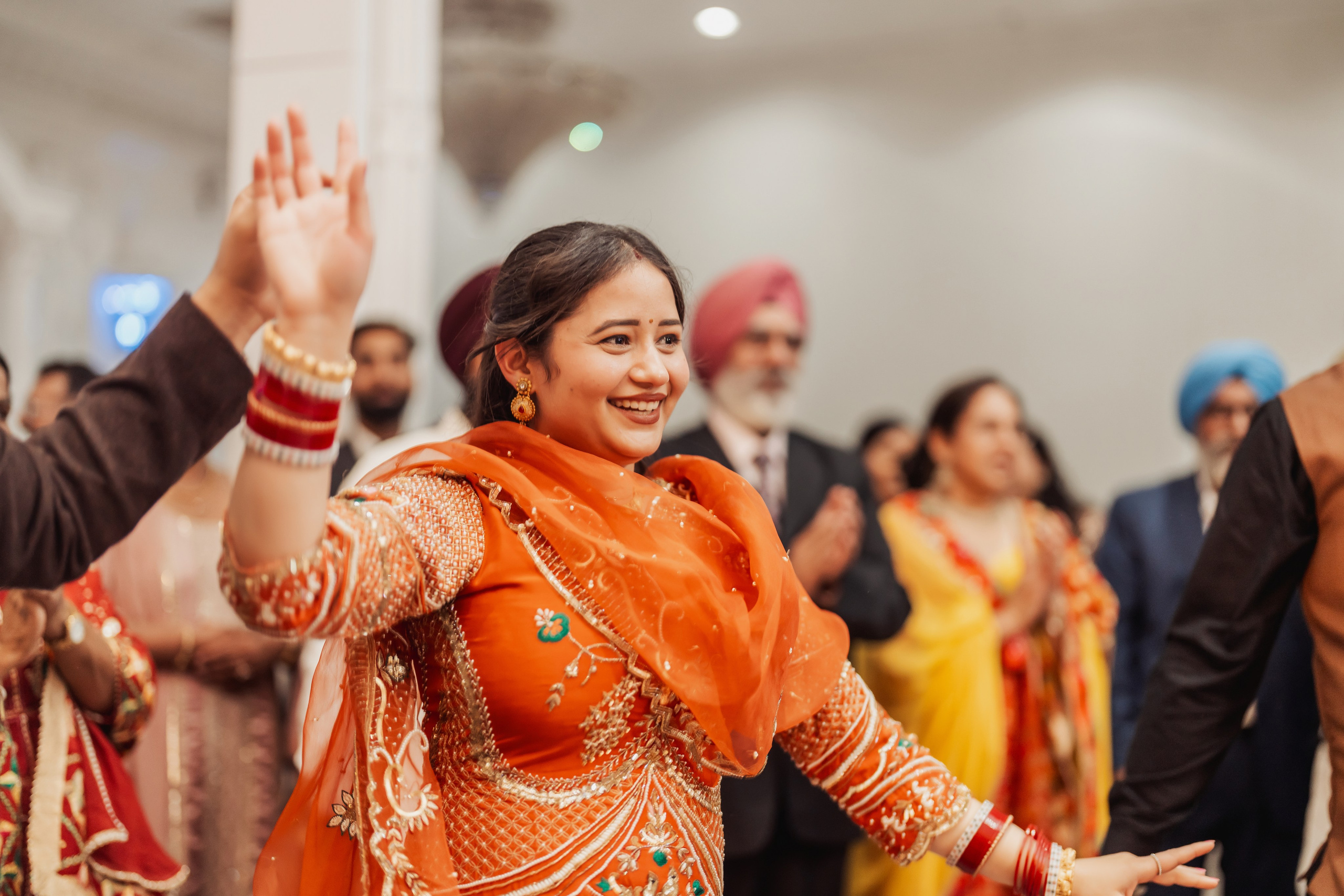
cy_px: 448
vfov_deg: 27.0
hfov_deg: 39.6
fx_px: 1867
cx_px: 672
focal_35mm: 50
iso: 800
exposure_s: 1/200
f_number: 1.2
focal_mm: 50
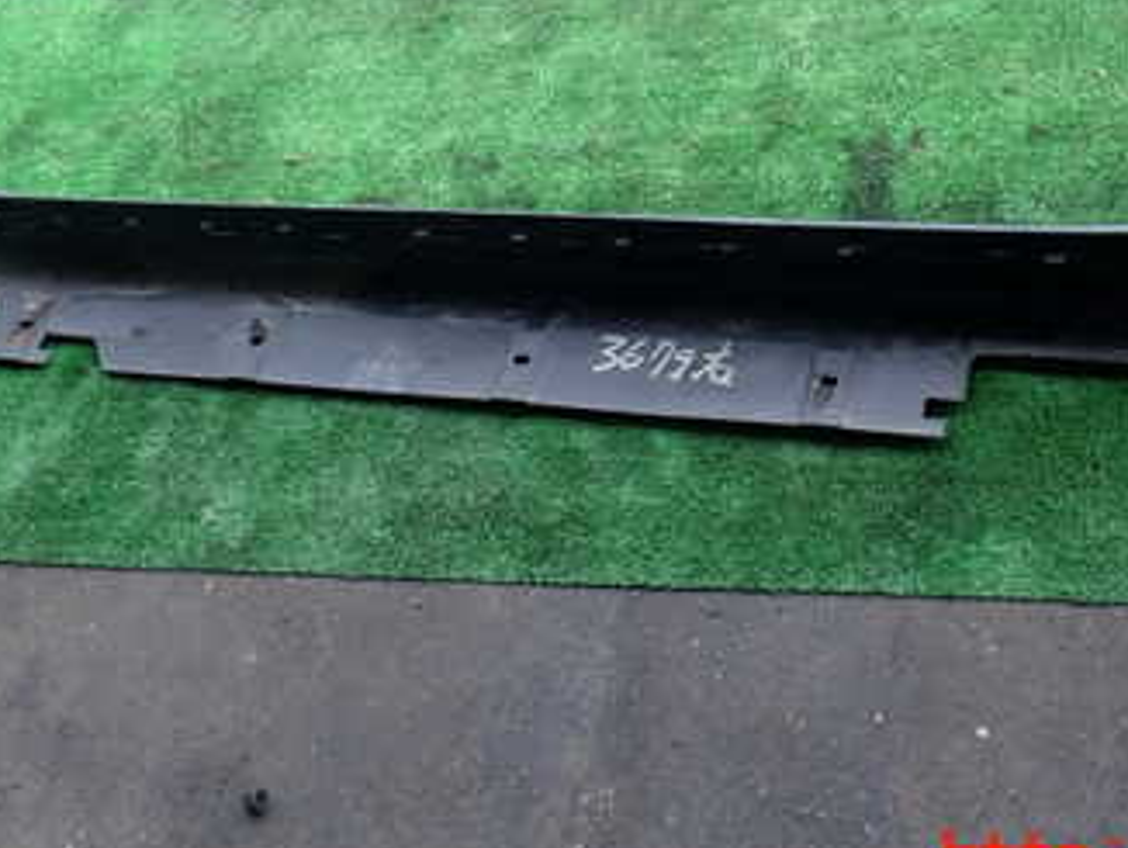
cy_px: 128
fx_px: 1500
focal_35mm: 46
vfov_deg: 30.5
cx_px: 685
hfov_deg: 41.0
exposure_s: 1/160
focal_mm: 4.5
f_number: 2.8
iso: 100
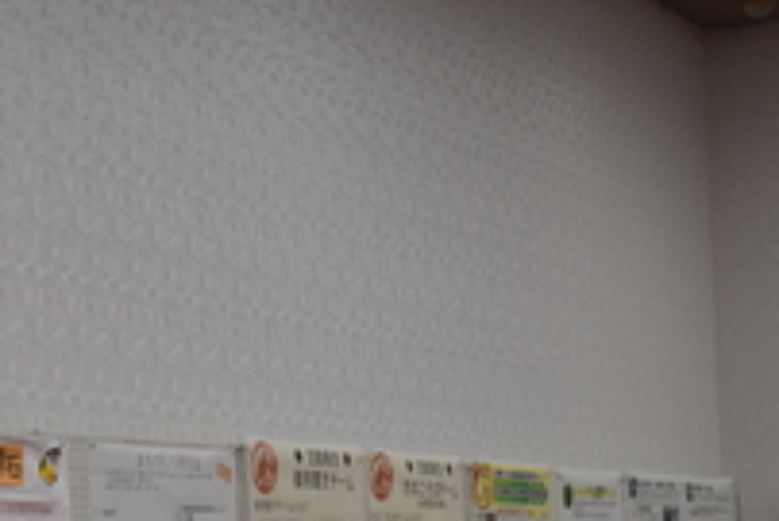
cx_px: 177
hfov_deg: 18.9
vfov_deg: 12.8
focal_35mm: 107
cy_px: 386
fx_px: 2317
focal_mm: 30
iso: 800
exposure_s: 1/400
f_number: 3.5
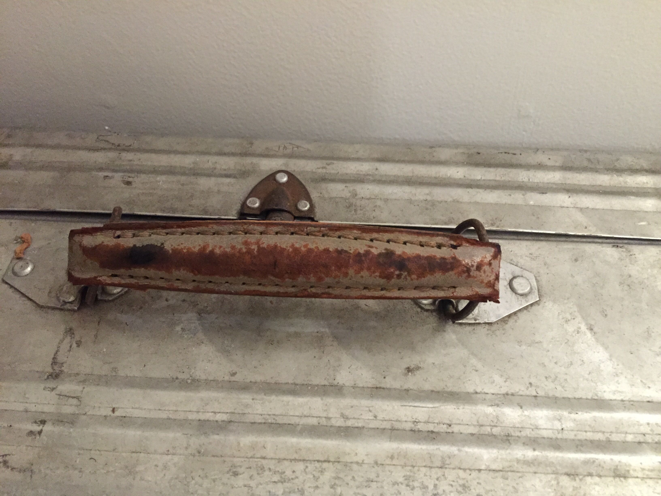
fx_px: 554
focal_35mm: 29
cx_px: 330
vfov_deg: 48.2
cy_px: 248
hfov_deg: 61.7
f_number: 2.2
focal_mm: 4.15
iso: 400
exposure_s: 1/17
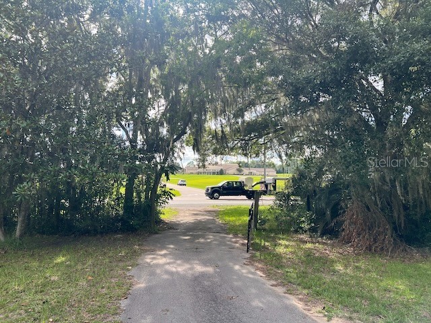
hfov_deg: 67.3
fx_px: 324
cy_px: 162
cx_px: 216
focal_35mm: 26
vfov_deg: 53.1
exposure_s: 1/1124
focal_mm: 5.7
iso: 50
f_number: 1.5
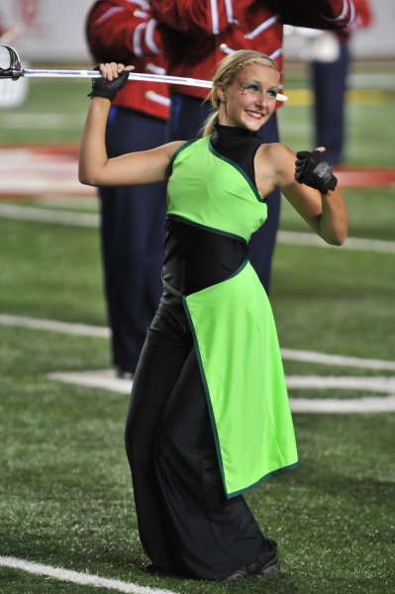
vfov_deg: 6.9
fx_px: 4946
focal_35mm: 300
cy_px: 297
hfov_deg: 4.6
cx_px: 198
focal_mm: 200
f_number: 2.8
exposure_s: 1/200
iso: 800
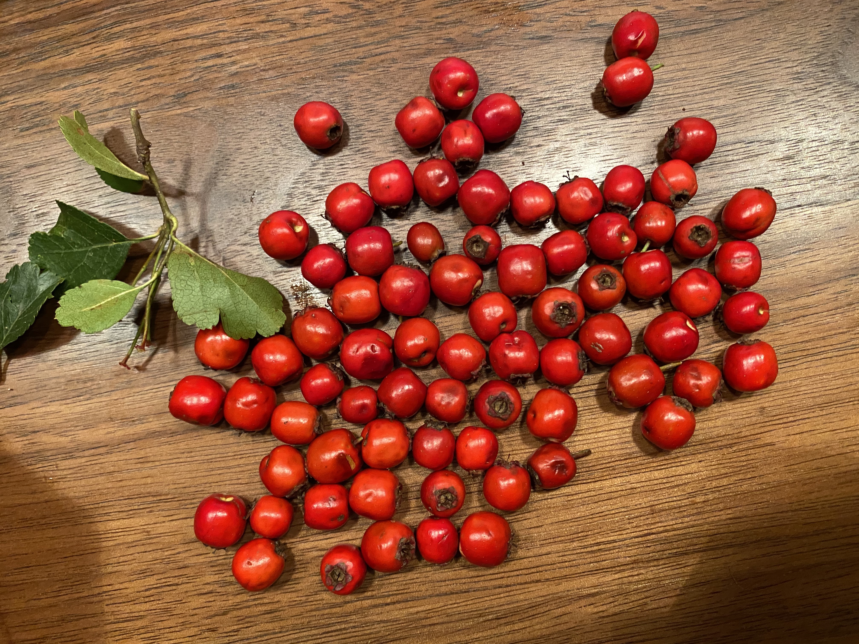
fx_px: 645
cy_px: 322
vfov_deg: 53.1
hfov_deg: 67.3
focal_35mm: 26
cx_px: 430
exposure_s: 1/50
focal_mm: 4.25
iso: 400
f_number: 1.8
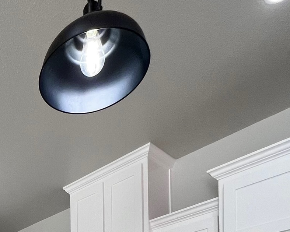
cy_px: 273
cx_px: -25
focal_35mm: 33
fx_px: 283
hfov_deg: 43.0
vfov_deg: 35.8
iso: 80
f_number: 1.8
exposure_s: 1/120
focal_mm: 1.57
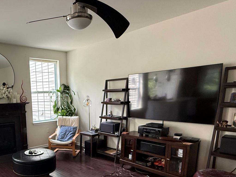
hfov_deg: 60.4
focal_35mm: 28
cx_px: 63
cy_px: 134
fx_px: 191
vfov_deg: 47.7
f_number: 2.2
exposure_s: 1/99
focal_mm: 2.22
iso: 320
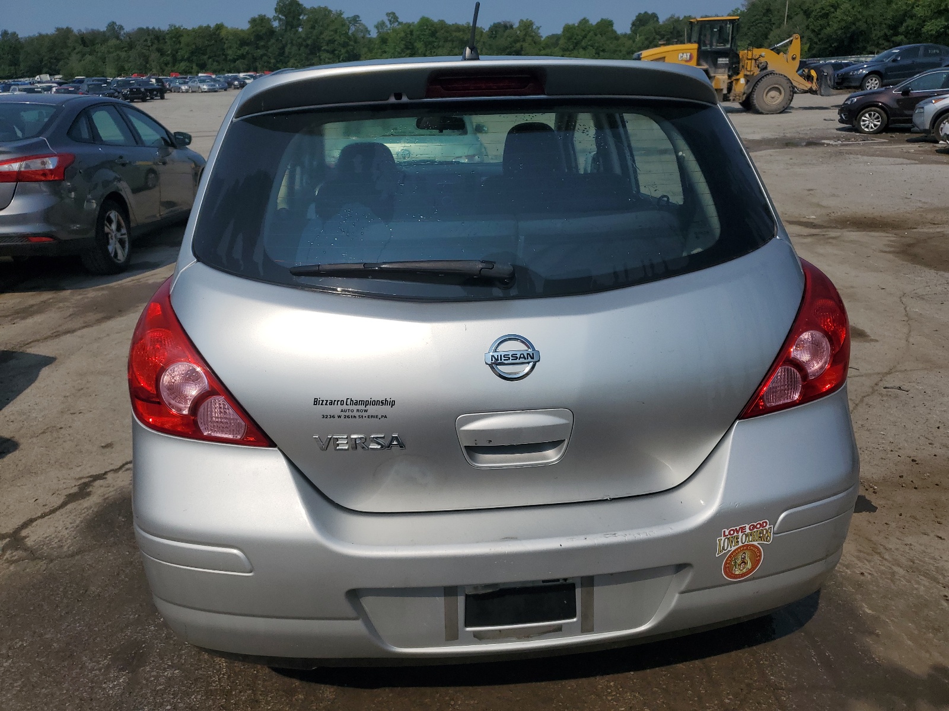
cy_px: 356
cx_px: 474
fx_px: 713
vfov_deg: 53.1
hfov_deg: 67.3
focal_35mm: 26
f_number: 1.5
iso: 50
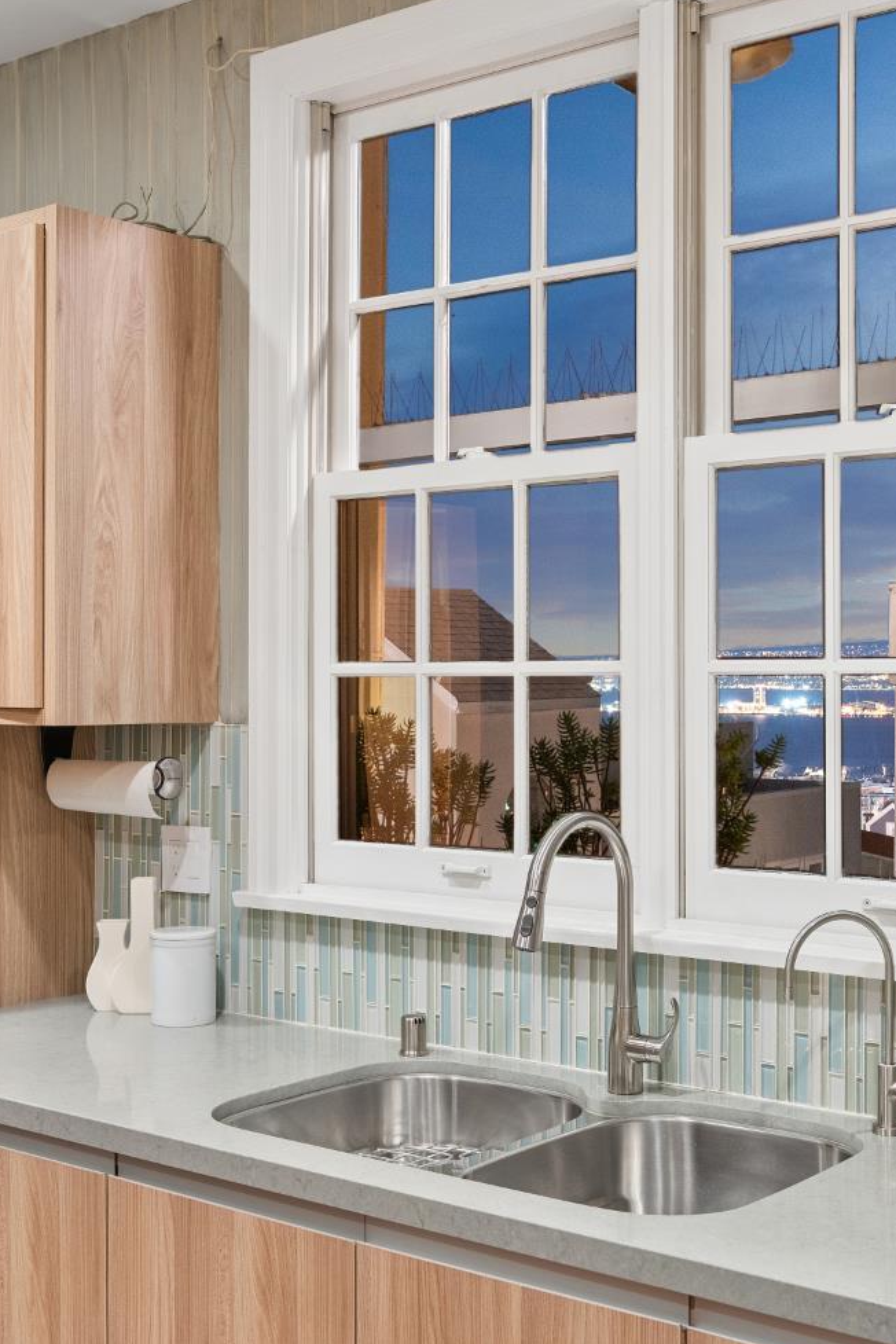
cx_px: 518
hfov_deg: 29.2
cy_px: 683
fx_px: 1717
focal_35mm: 46
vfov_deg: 42.7
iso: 800
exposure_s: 1/15
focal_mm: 30
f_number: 5.6
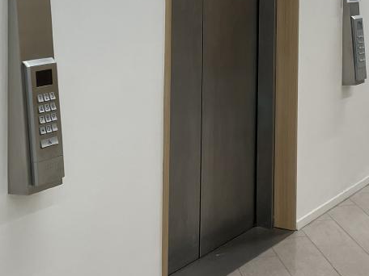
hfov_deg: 26.2
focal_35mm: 73
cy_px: 2
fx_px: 778
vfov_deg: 19.6
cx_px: 298
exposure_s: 1/100
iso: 50
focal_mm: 4.2
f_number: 1.6
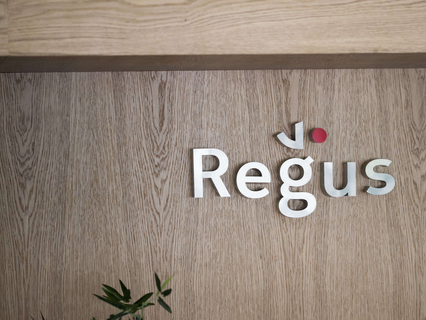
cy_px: 166
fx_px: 1674
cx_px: 281
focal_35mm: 136
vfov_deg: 10.9
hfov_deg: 14.5
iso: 800
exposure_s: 1/250
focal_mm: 105
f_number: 3
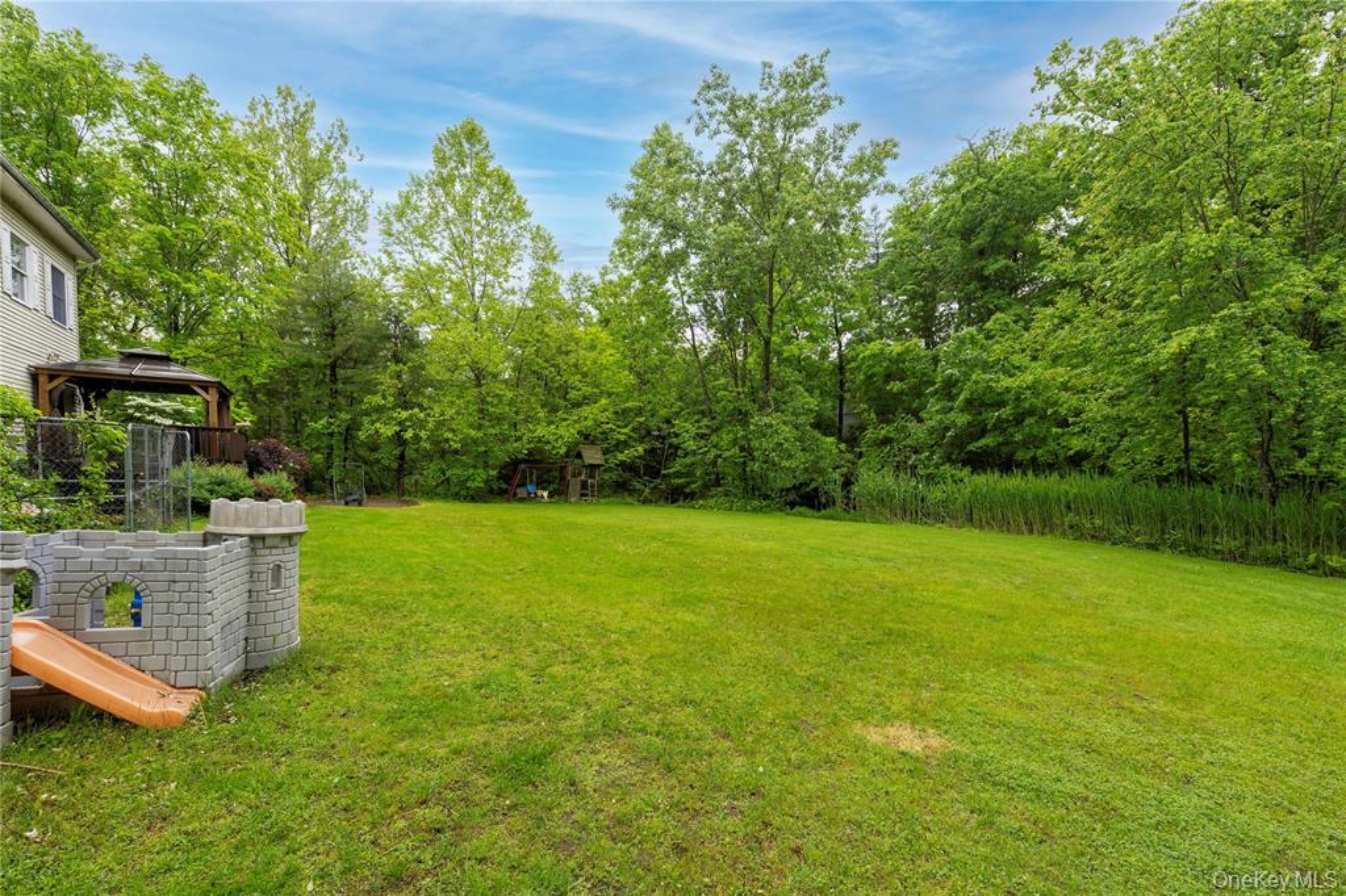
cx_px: 673
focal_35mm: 14
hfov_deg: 104.3
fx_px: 523
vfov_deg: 81.2
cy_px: 448
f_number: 7.1
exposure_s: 1/200
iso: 320
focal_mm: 14
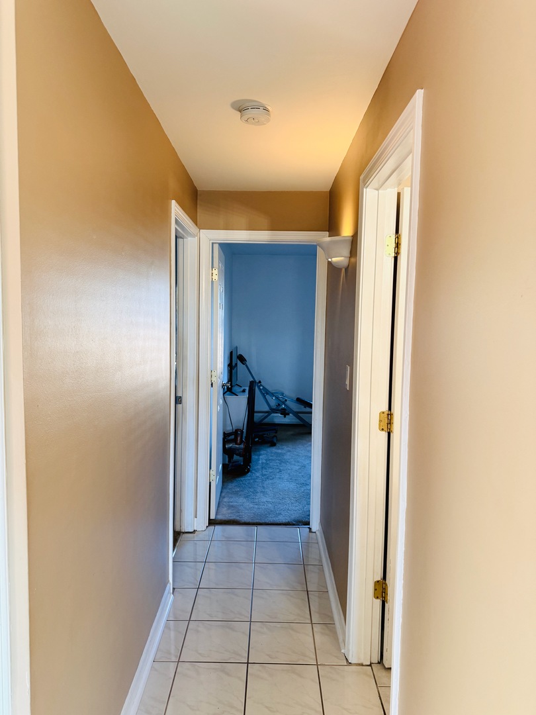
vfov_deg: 71.6
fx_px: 495
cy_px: 358
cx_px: 268
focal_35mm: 24
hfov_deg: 56.8
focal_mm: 6.76
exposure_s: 1/60
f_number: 1.78
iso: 125
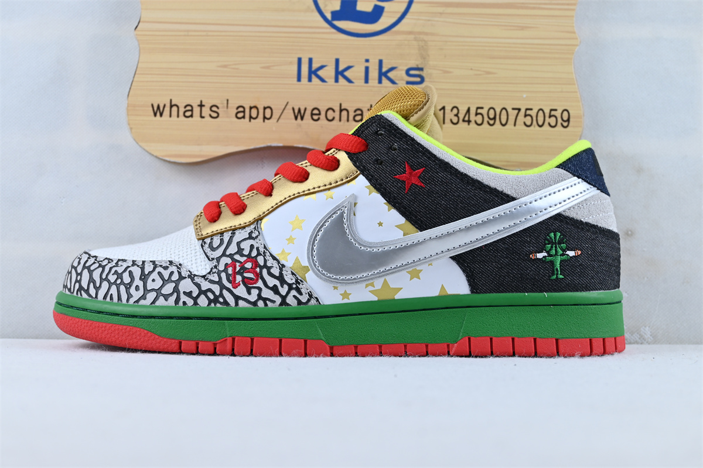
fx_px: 967
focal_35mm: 50
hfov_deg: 40.0
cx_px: 352
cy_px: 234
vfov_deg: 27.3
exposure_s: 1/40
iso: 100
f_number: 5
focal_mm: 33
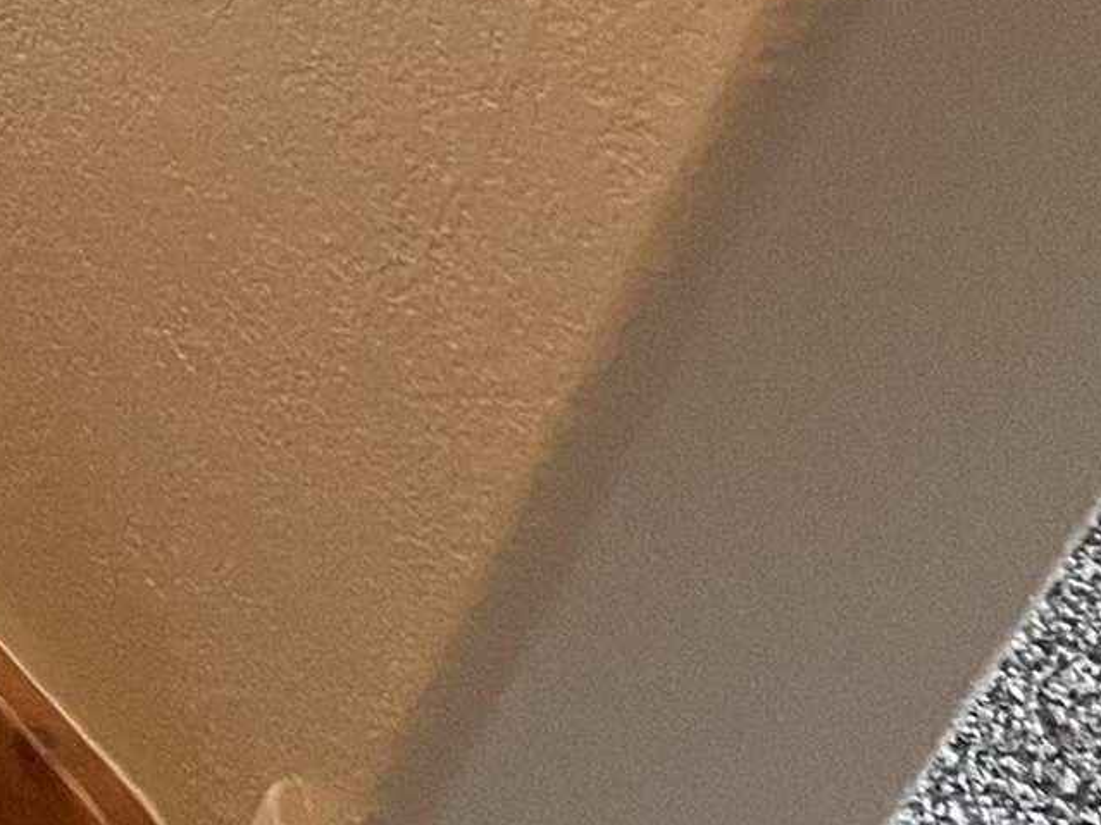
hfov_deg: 13.6
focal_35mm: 125
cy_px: -632
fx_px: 3975
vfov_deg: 11.1
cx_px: -1042
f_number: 1.5
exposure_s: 1/60
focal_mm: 5.7
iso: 400
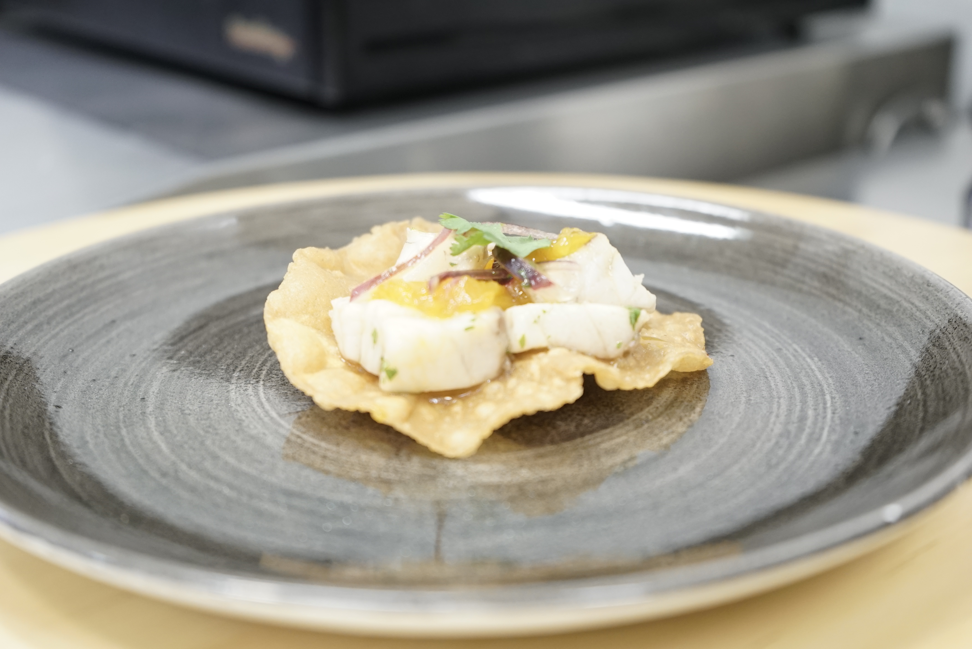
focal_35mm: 46
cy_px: 324
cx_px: 486
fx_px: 1243
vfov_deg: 29.3
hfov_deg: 42.7
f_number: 4.5
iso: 2000
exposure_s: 1/125
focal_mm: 46
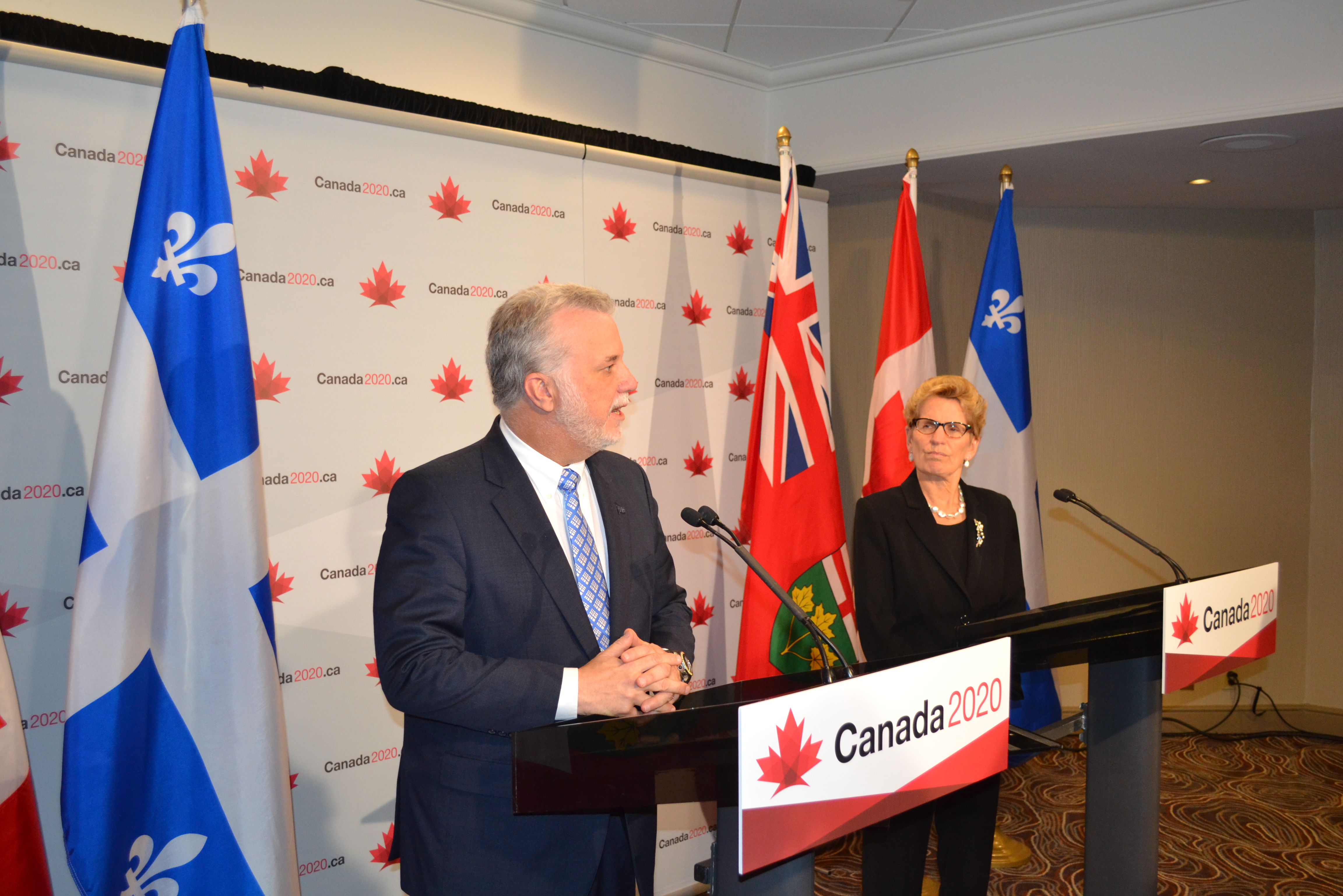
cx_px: 672
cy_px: 448
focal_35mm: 36
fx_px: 1343
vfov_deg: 36.9
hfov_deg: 53.1
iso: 1100
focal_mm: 24
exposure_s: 1/60
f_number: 4
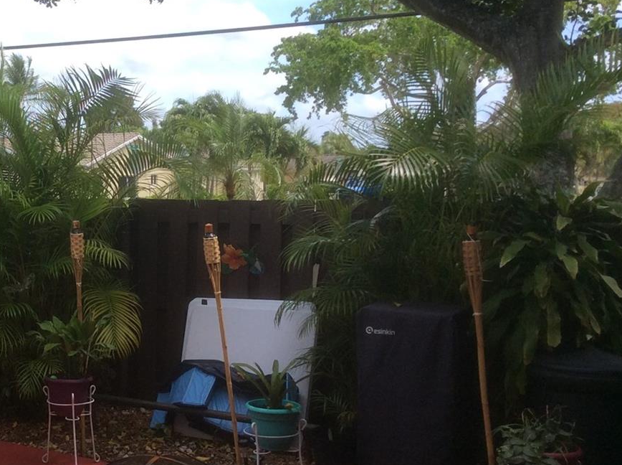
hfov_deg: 31.3
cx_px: 65
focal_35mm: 59
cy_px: 191
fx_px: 1058
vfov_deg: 24.7
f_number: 2.4
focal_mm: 3.3
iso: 32
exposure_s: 1/697
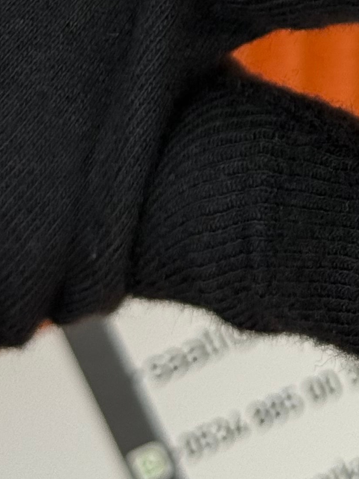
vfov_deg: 11.0
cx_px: 601
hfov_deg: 8.2
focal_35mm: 175
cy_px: -159
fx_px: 2421
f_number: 1.78
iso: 64
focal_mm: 6.76
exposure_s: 1/472
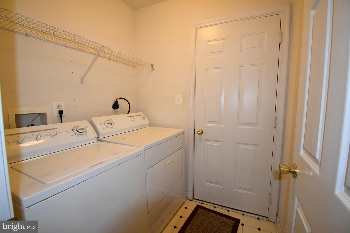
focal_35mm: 15
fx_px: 146
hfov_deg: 100.4
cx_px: 175
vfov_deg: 77.3
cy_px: 116
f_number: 4.5
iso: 3200
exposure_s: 1/250
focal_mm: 10
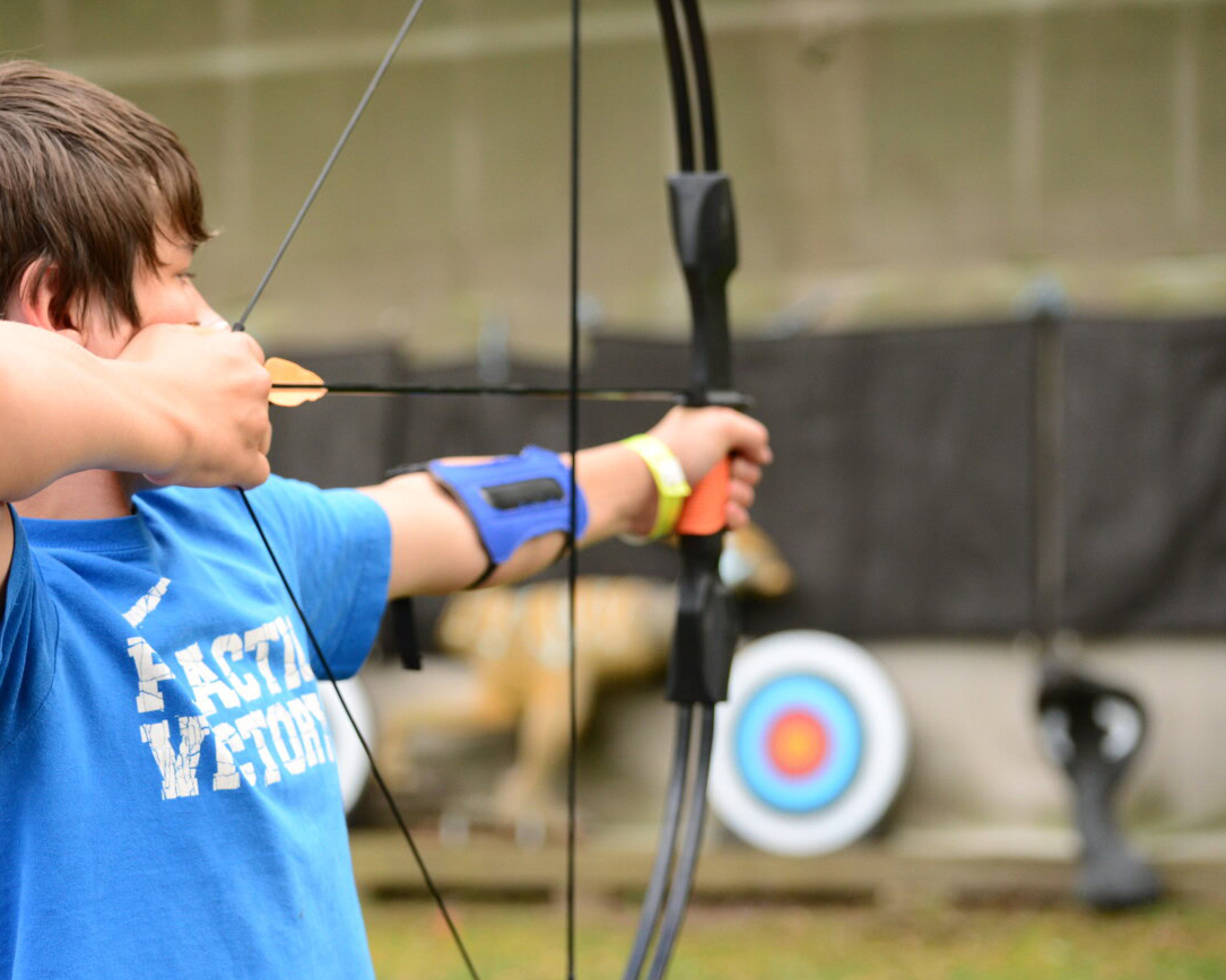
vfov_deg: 16.5
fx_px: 3374
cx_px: 410
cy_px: 458
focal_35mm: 93
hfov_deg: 20.5
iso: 1600
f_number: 4.5
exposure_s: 1/1250
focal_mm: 70
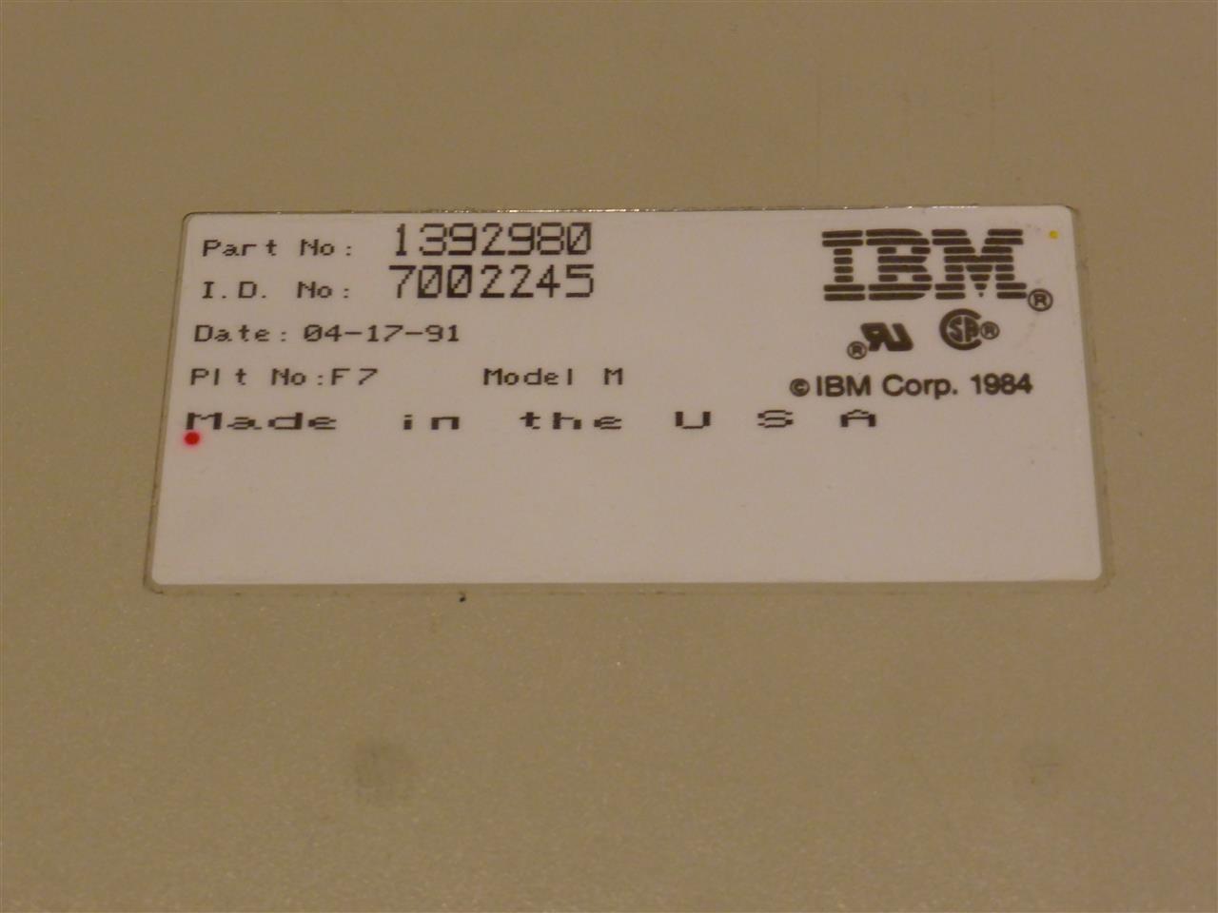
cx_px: 609
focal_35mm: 74
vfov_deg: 19.9
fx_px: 2604
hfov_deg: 26.3
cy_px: 456
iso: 400
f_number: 5
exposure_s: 1/8
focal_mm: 12.5
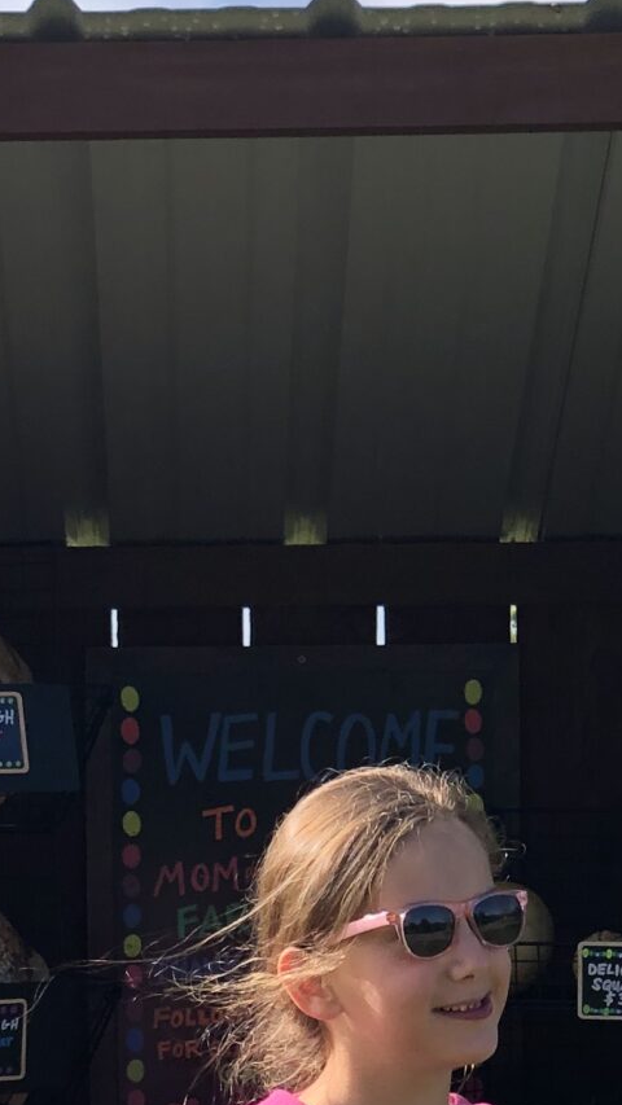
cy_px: 1194
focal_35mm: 170
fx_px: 4983
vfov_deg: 12.5
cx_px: 320
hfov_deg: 7.1
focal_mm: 6
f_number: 2.4
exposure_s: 1/467
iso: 16
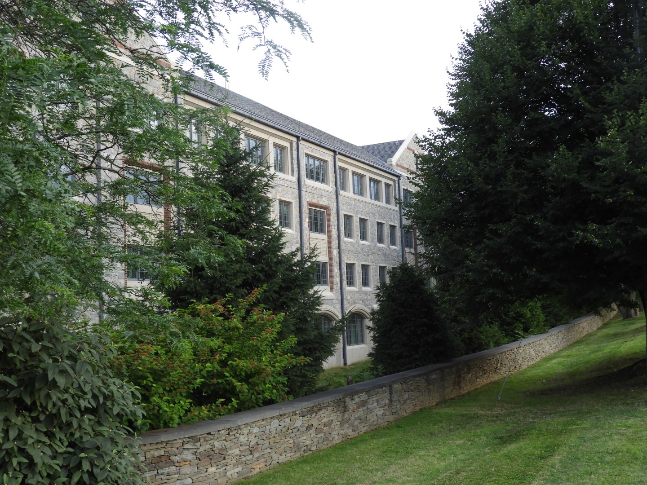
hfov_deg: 46.8
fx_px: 748
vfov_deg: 36.0
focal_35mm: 40
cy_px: 242
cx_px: 324
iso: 100
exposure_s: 1/80
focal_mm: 7.2
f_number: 3.8
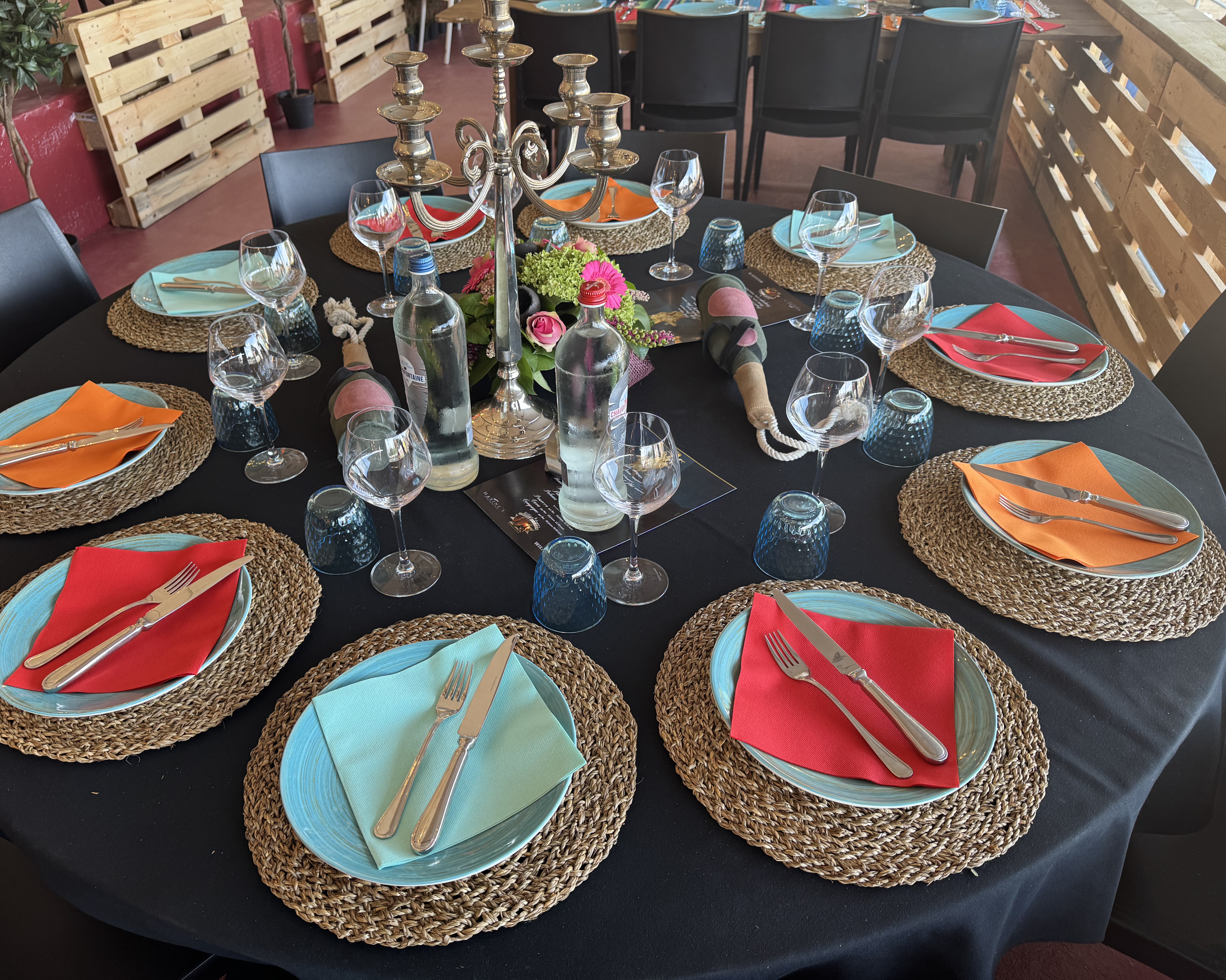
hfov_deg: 68.0
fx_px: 907
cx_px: 574
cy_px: 490
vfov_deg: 56.8
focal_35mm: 25
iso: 100
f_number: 1.78
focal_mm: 6.76
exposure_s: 1/100
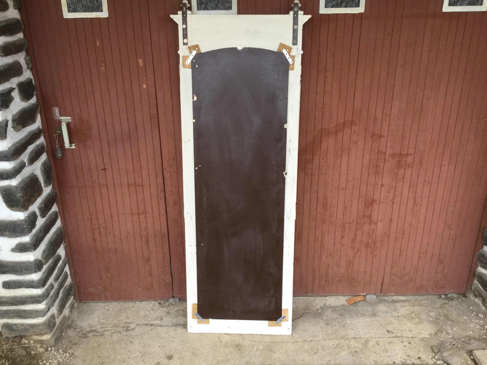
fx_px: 450
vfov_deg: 44.2
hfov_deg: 56.8
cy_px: 181
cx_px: 239
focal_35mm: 32
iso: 64
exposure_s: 1/33
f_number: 2.4
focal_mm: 3.3
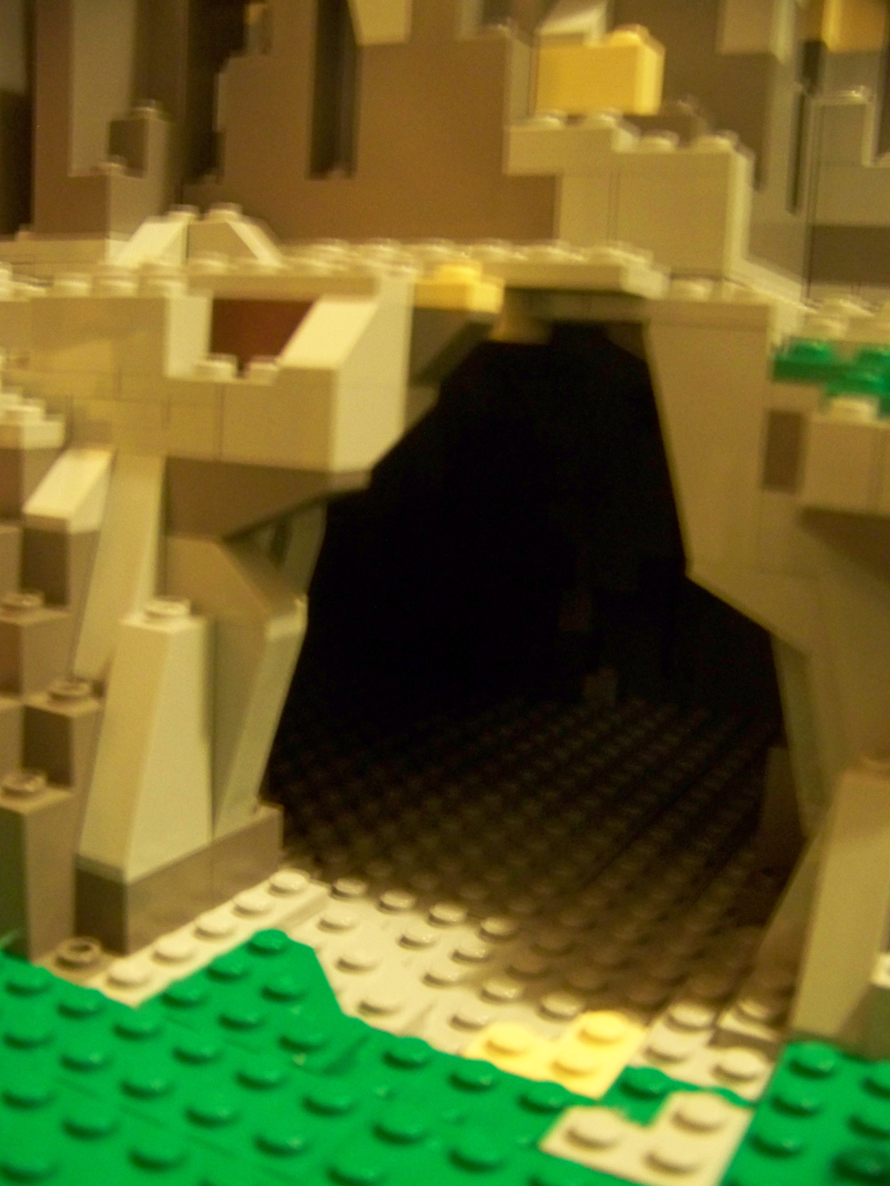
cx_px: 445
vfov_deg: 51.4
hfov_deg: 39.7
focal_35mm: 36
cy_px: 593
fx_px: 1234
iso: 400
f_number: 2.8
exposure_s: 1/2
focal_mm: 5.85
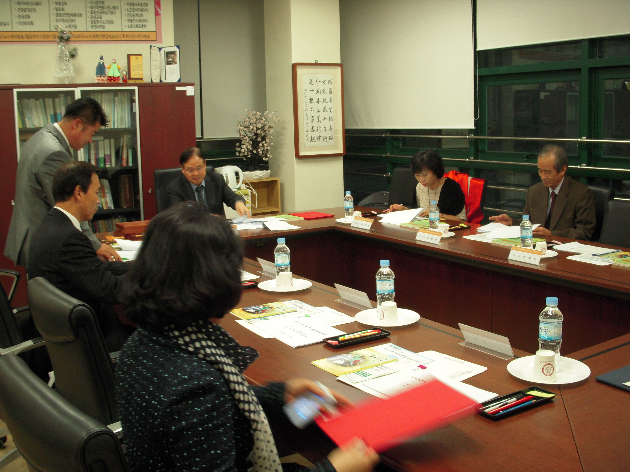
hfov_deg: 49.0
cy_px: 236
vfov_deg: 37.7
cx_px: 315
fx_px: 692
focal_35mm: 38
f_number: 3.3
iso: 200
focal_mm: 6.3
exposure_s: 1/20
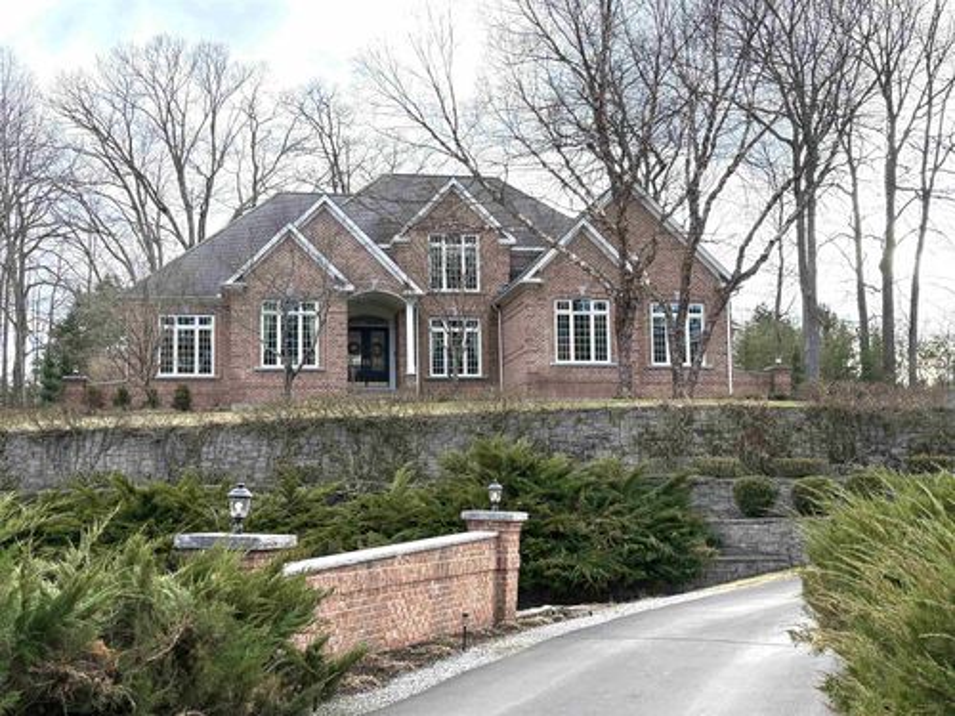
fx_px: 1269
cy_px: 358
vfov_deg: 31.5
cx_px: 478
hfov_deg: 41.2
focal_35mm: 46
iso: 64
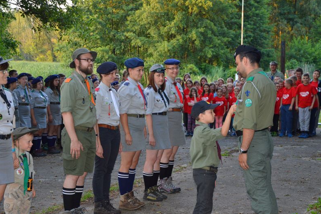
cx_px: 161
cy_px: 106
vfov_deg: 17.3
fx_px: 704
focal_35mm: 79
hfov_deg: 25.7
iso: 640
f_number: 5
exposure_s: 1/60
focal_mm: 52
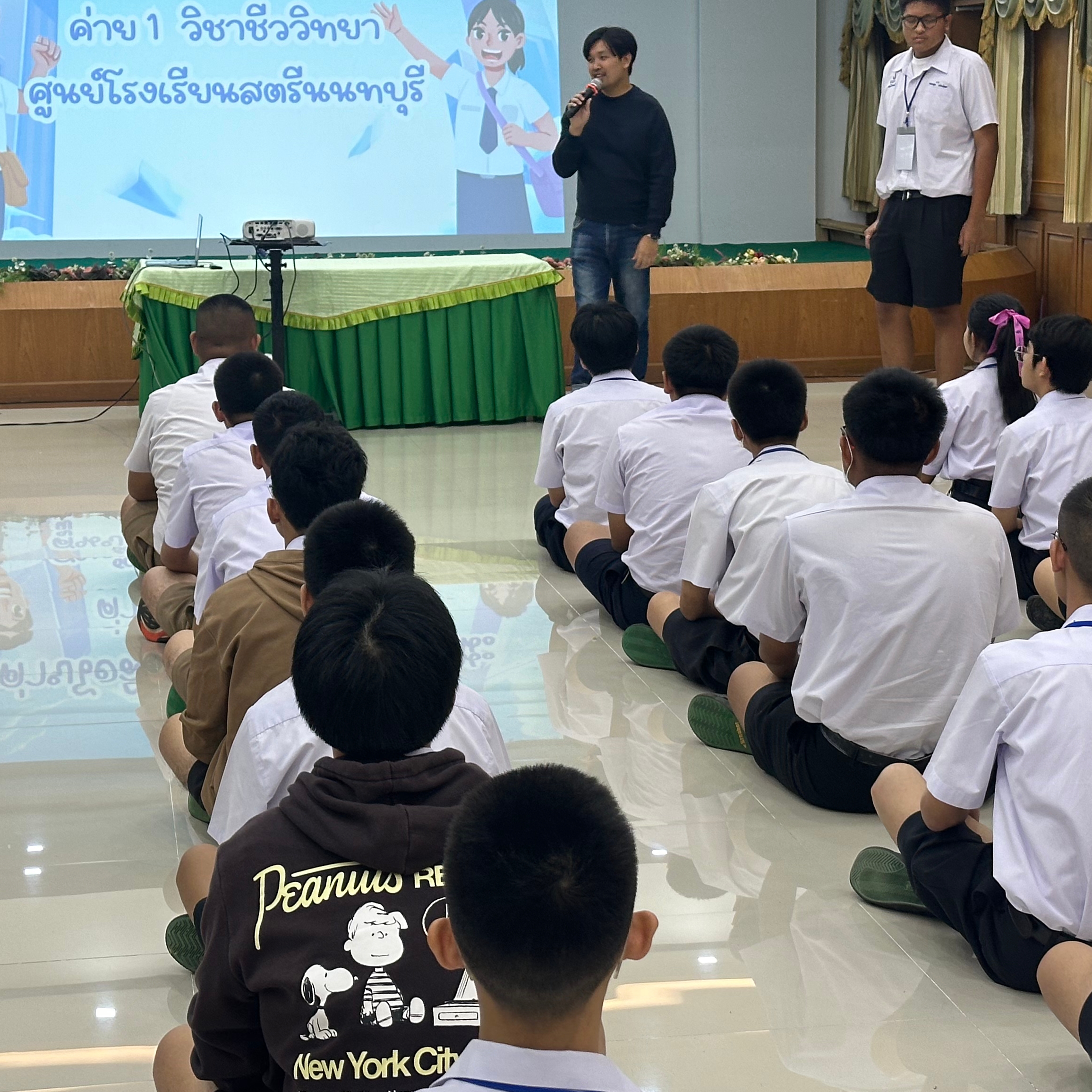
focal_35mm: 74
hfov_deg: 23.4
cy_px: 562
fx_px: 2641
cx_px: 580
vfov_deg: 23.4
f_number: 1.78
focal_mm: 6.86
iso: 100
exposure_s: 1/50
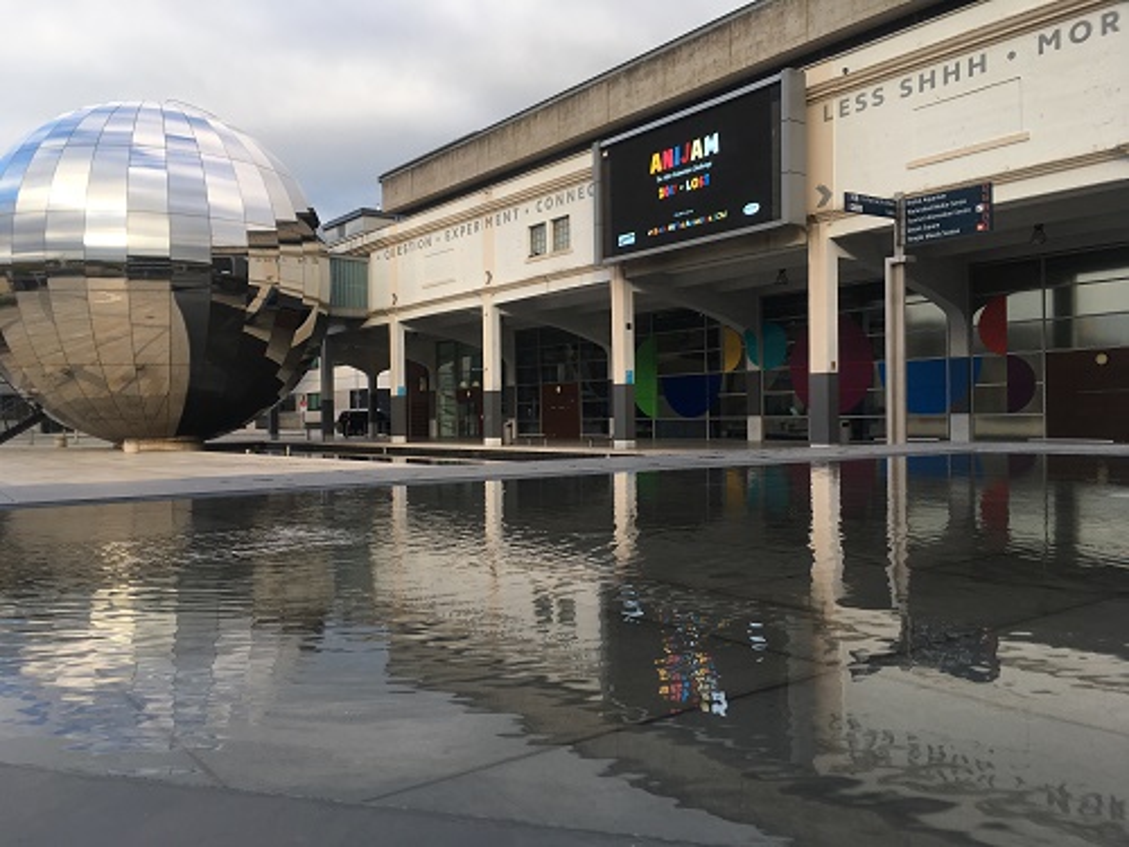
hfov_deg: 61.7
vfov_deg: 48.2
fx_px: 946
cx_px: 564
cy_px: 424
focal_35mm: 29
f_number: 2.2
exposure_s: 1/211
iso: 25
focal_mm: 4.15
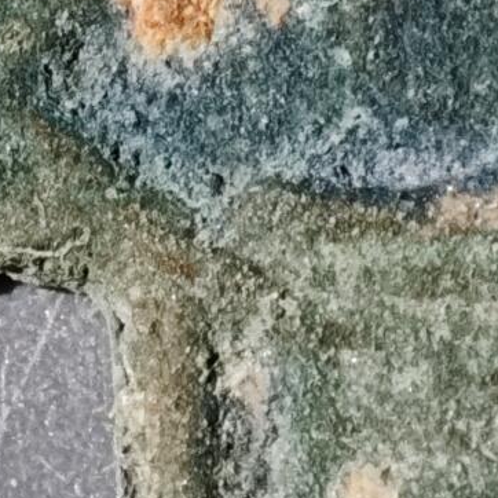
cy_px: 446
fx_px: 6934
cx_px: -58
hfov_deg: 4.1
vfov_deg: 4.1
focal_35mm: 426
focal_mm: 9
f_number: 2
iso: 320
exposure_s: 1/100
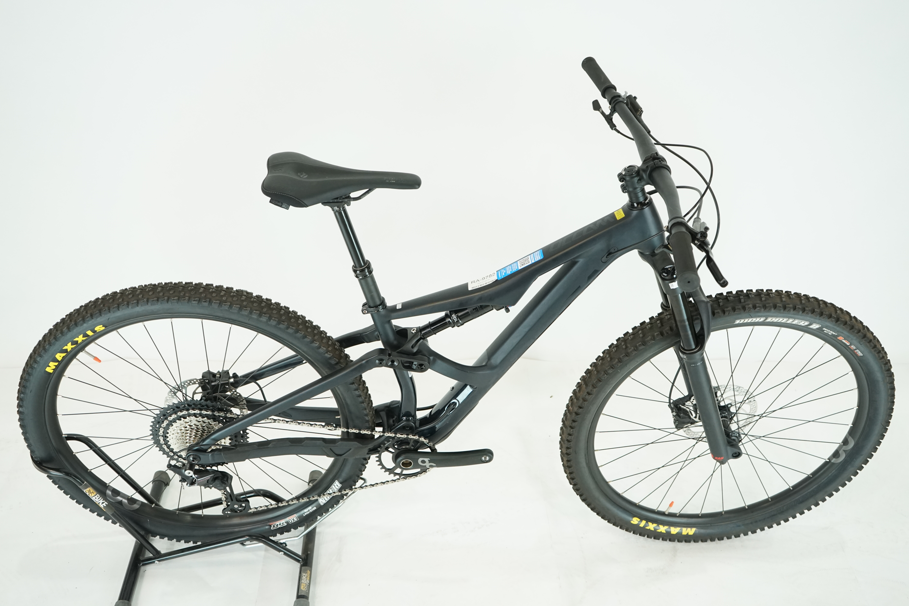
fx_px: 858
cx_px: 454
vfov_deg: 38.9
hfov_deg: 55.8
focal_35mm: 34
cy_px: 303
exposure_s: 1/200
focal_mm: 34
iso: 1600
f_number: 5
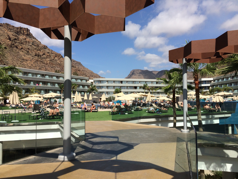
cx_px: 119
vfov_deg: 48.2
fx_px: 199
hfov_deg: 61.7
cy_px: 90
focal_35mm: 29
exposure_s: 1/2933
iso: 32
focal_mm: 4.15
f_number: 2.2
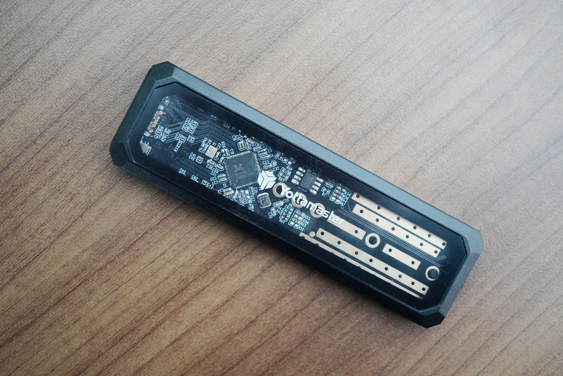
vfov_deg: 29.9
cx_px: 282
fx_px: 704
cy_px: 188
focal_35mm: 45
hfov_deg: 43.6
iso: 800
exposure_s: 1/40
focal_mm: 30
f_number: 4
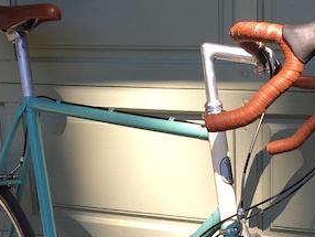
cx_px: 206
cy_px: 260
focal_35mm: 81
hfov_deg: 24.0
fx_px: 738
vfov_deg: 17.6
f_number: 2.2
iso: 25
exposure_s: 1/310
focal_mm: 4.15
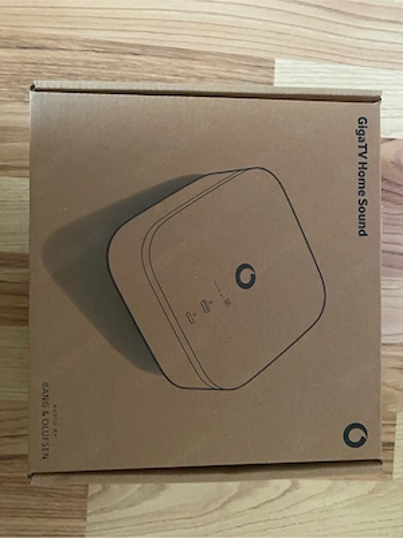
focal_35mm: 26
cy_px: 269
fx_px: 404
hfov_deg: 53.1
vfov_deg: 67.3
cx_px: 202
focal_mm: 4.25
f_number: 1.8
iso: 640
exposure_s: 1/30
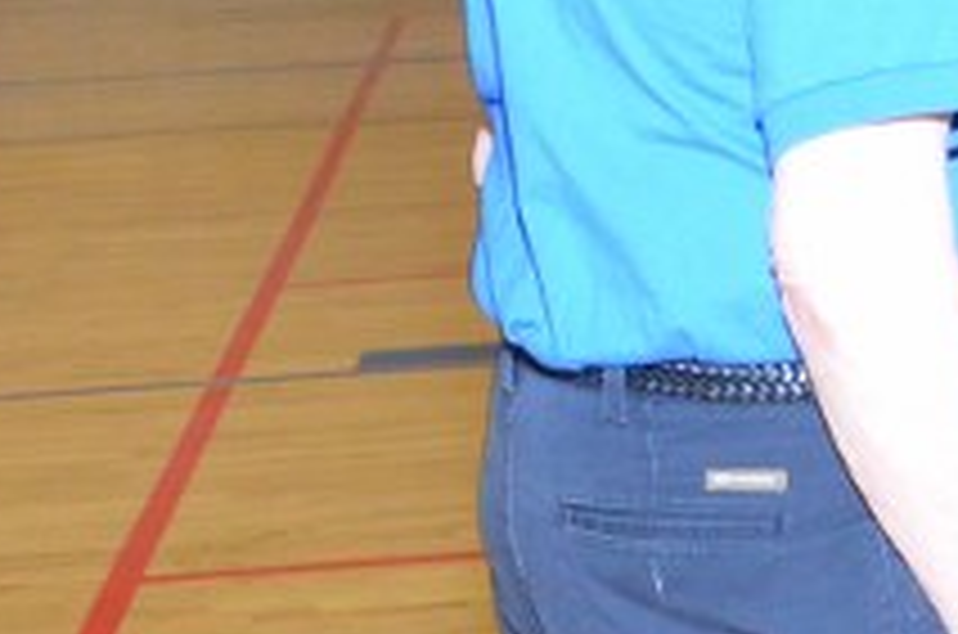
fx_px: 4301
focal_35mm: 162
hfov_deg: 11.9
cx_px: 1583
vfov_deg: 8.3
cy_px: -261
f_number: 8
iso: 1600
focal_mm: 18
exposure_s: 1/60
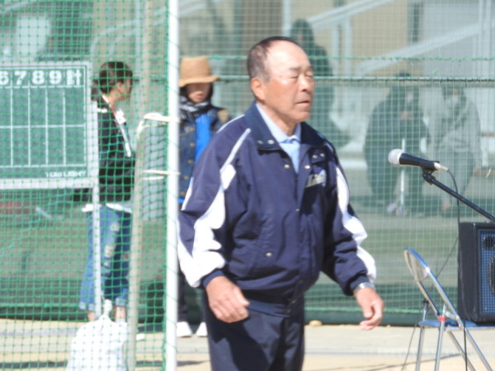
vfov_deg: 4.5
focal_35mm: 330
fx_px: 4719
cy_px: 186
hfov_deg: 6.0
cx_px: 248
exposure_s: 1/320
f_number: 5.5
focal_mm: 59.1
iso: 100
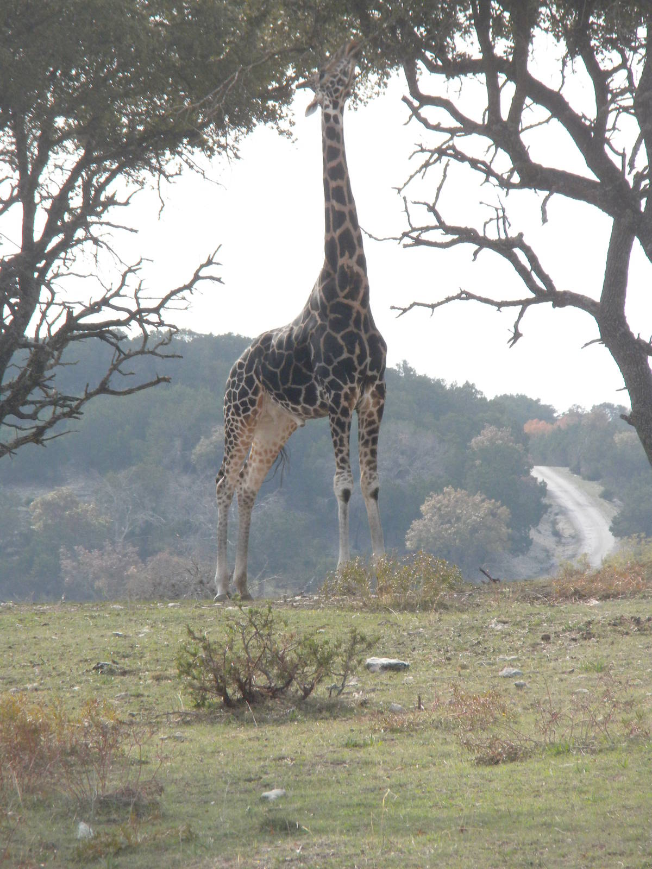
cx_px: 326
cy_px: 434
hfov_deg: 5.7
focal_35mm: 260
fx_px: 6530
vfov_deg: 7.6
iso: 204
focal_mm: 46.2
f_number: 5.3
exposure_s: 1/712
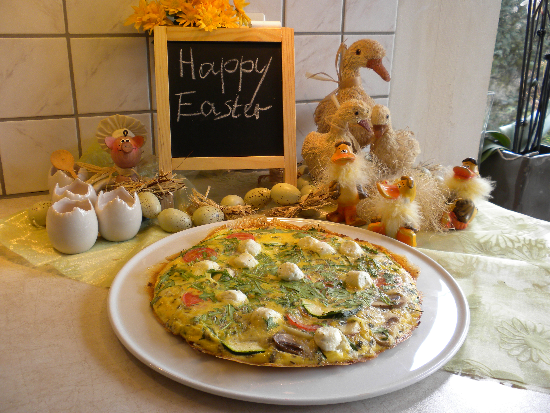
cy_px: 206
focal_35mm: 37
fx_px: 588
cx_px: 275
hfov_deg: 50.1
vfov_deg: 38.7
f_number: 3.5
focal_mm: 6.6
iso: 69
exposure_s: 1/59
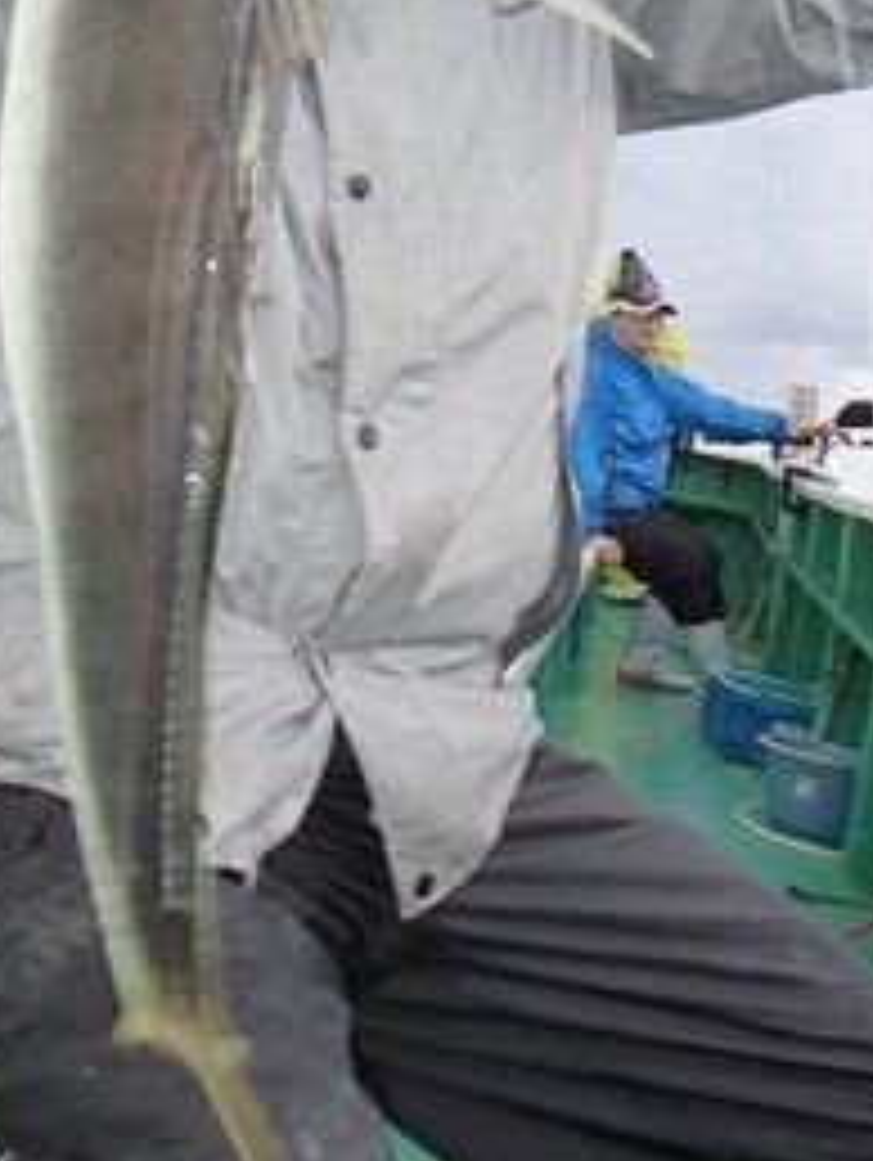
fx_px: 1746
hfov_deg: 27.9
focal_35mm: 52
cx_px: 274
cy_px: 202
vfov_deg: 35.4
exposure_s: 1/125
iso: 100
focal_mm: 5
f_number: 3.9
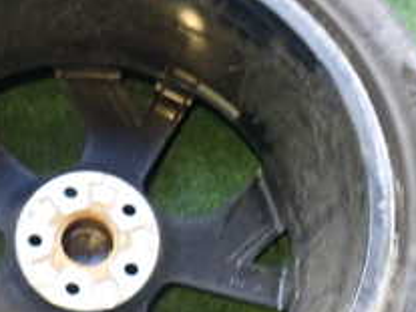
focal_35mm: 87
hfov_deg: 22.2
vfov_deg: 16.9
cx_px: 76
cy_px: 209
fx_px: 1045
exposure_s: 1/30
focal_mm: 5.4
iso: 250
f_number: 2.3
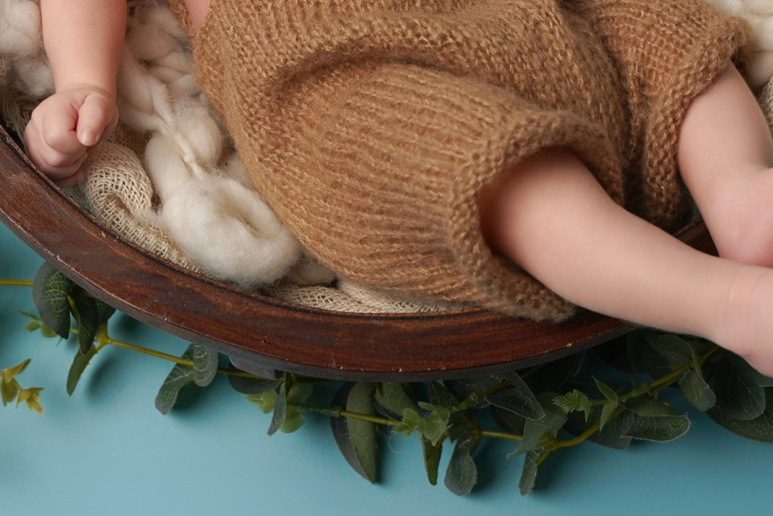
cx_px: 340
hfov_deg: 18.8
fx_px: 2338
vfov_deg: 12.3
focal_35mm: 109
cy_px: -104
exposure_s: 1/160
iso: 125
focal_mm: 37.3
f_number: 4.5
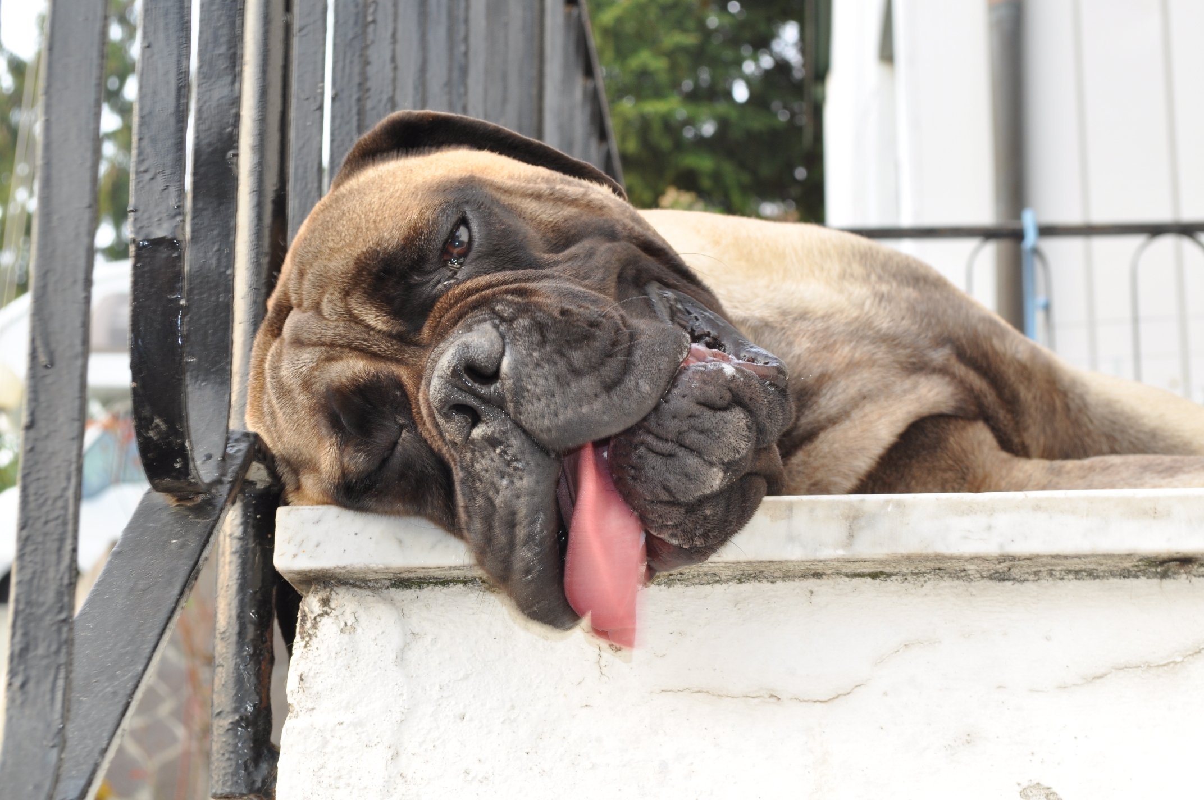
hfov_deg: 24.6
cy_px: 400
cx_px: 602
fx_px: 2756
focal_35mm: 82
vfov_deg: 16.5
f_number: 10
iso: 200
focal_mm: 55
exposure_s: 1/13
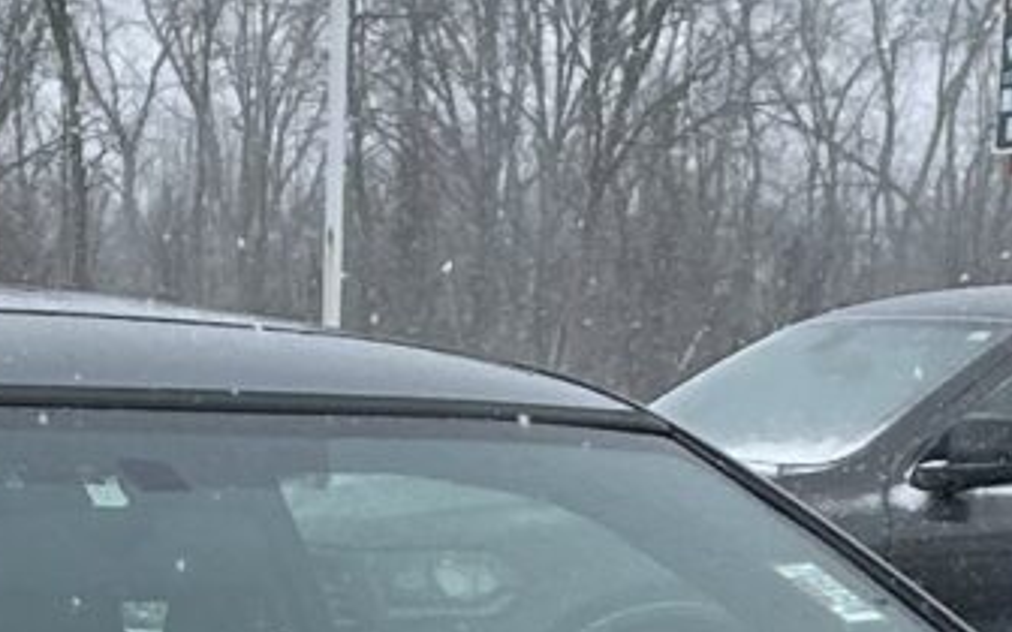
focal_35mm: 210
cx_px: 437
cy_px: 1559
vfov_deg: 6.0
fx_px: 5792
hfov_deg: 10.0
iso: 50
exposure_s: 1/1395
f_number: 1.5
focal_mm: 5.7
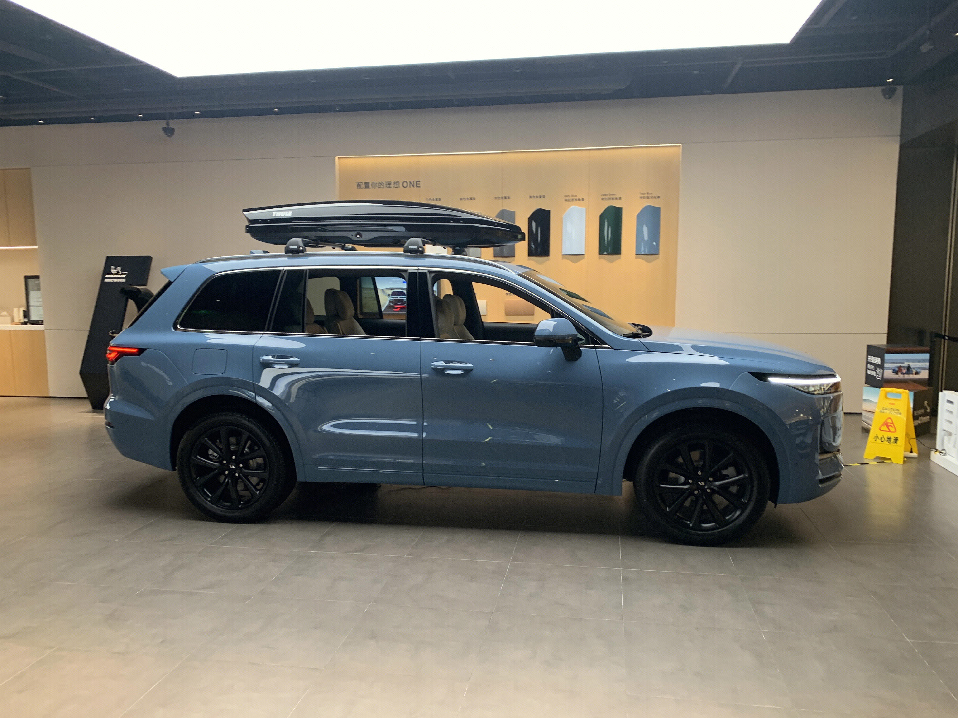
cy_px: 359
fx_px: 720
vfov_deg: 53.1
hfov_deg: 67.3
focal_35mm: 26
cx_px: 479
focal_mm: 4.25
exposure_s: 1/118
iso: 100
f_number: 1.8
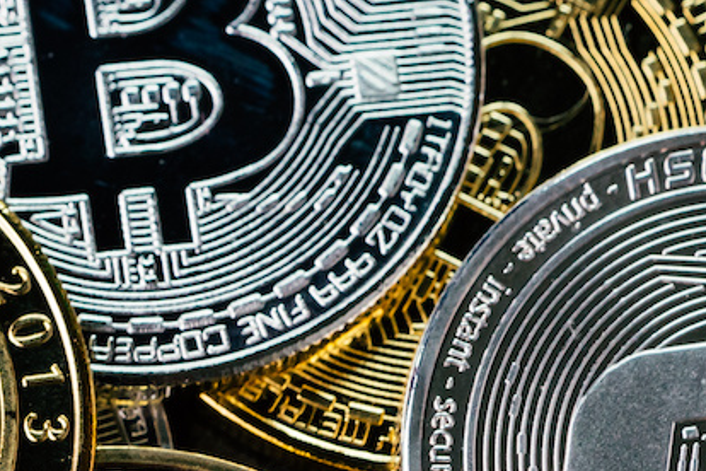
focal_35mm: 348
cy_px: 253
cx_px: -597
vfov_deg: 4.0
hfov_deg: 5.8
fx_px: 6824
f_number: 8
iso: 800
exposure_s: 1/100
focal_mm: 90
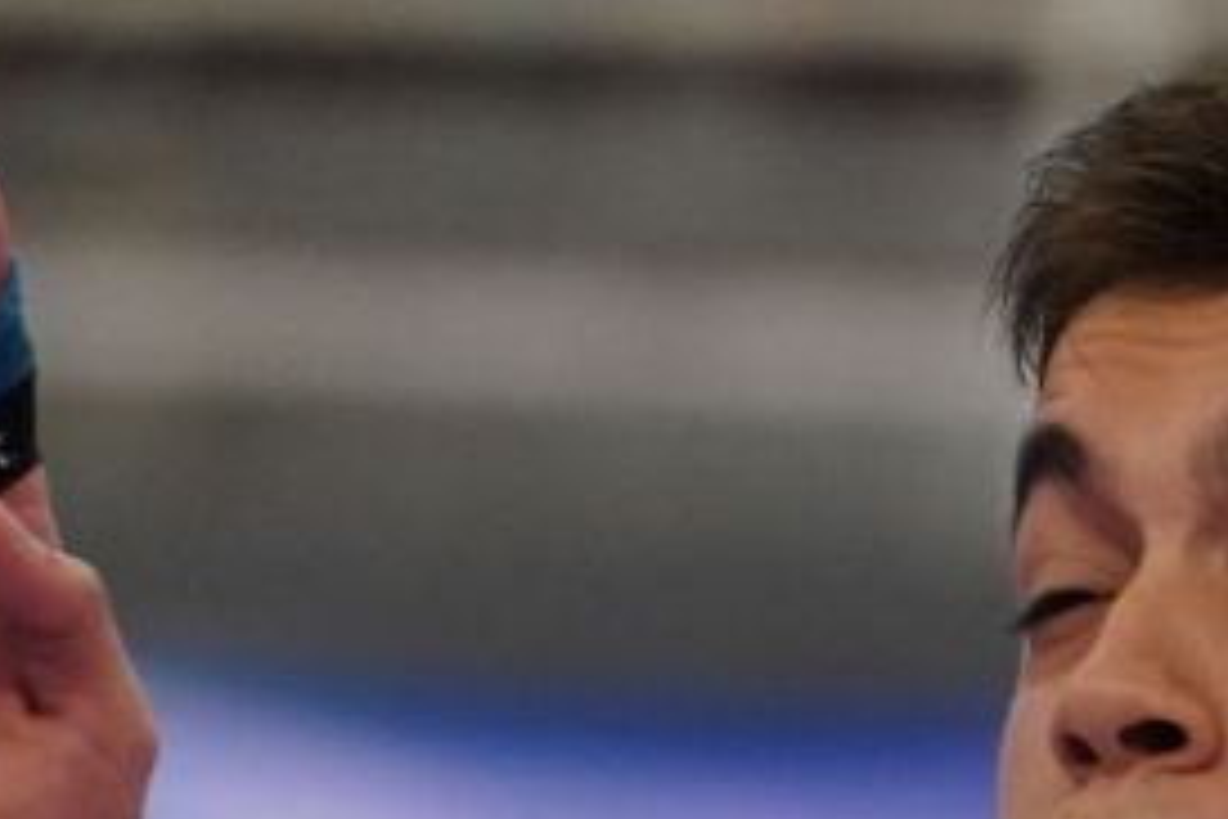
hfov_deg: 1.9
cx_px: 2258
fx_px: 36257
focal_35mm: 1063
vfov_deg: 1.3
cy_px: 2043
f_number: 2.8
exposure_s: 1/1000
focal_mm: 161
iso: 2500
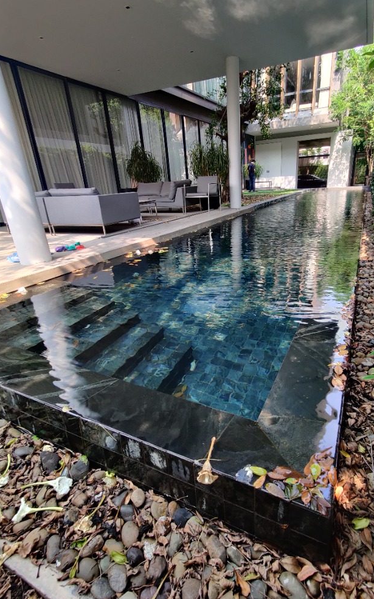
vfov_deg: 105.3
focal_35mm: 14
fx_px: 228
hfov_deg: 78.1
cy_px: 304
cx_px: 216
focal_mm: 2.25
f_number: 2.2
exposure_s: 1/50
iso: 200
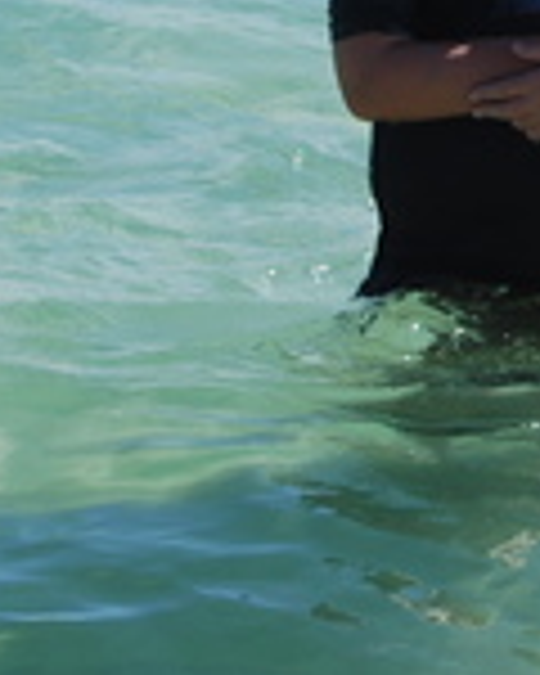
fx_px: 6613
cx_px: 770
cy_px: -279
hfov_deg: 4.6
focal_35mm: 331
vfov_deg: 5.8
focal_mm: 55
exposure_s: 1/320
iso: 100
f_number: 9
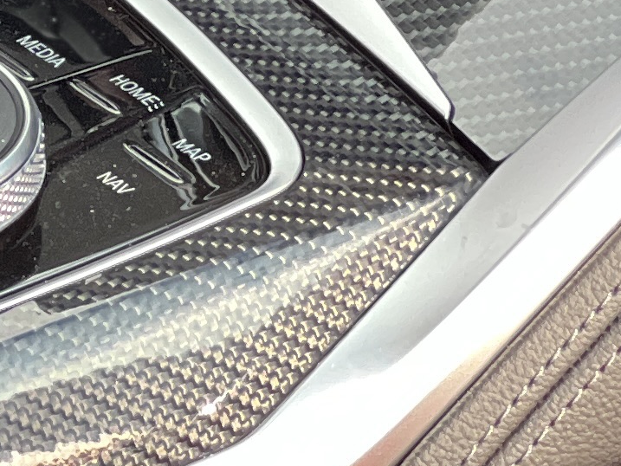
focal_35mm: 433
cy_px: -609
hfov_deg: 4.6
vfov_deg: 3.4
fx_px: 7769
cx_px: 208
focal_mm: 9
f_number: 2.8
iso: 125
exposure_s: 1/121
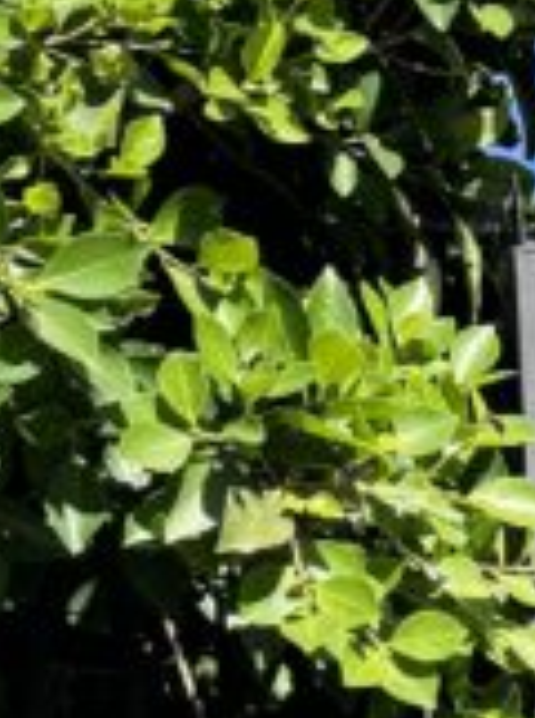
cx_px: 1293
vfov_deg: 12.3
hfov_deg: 8.8
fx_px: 3166
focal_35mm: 153
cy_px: 1097
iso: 80
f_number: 1.78
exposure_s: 1/1721
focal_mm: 6.86
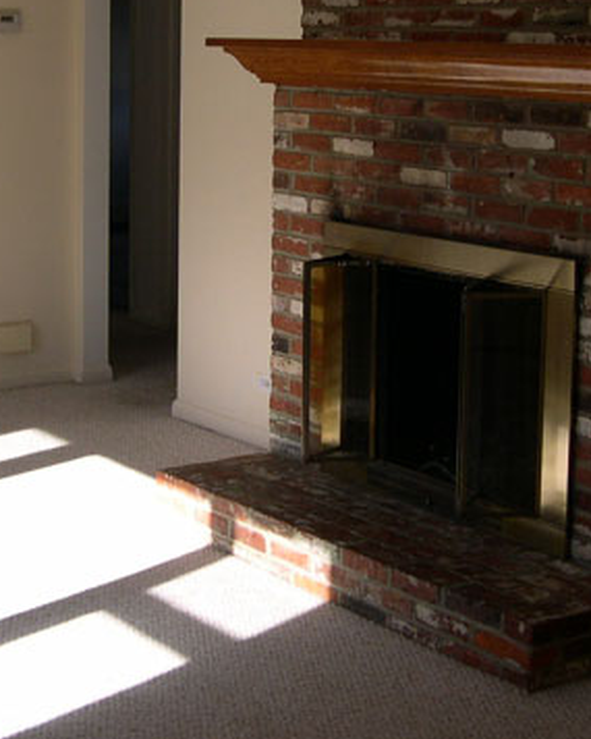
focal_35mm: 73
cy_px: 219
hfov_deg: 20.9
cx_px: 214
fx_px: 1595
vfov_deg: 25.8
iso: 100
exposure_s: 1/309
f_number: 2.8
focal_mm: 8
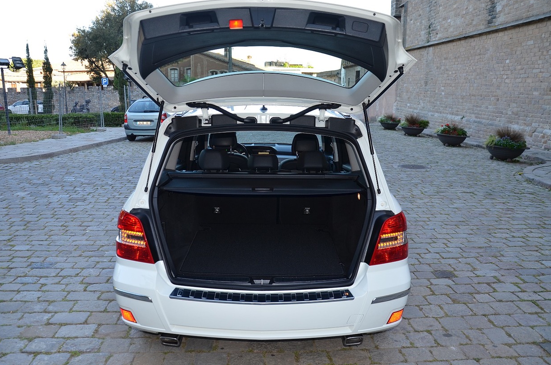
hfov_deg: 65.6
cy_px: 183
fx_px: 428
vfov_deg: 46.2
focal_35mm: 28
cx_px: 267
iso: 200
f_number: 3.5
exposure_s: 1/200
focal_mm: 18
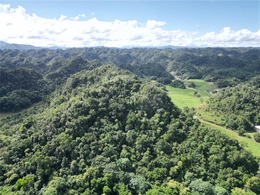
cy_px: 98
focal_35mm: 24
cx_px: 130
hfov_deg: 71.6
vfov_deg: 56.8
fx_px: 180
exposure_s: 1/2500
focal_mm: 6.72
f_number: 1.7
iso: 110
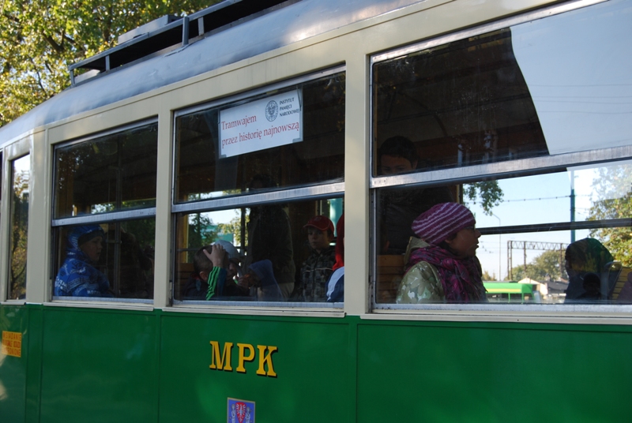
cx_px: 316
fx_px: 897
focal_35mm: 51
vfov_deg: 26.6
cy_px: 212
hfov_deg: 38.8
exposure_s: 1/125
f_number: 5.6
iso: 140
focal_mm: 34
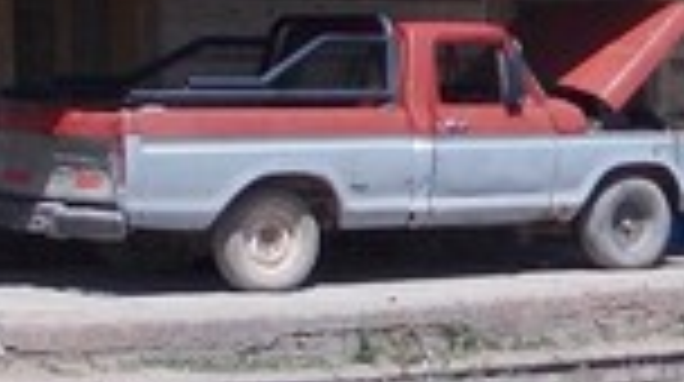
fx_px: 2789
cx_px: 688
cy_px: 184
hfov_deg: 13.8
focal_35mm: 154
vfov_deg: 7.8
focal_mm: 4
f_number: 5.4
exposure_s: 1/400
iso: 80
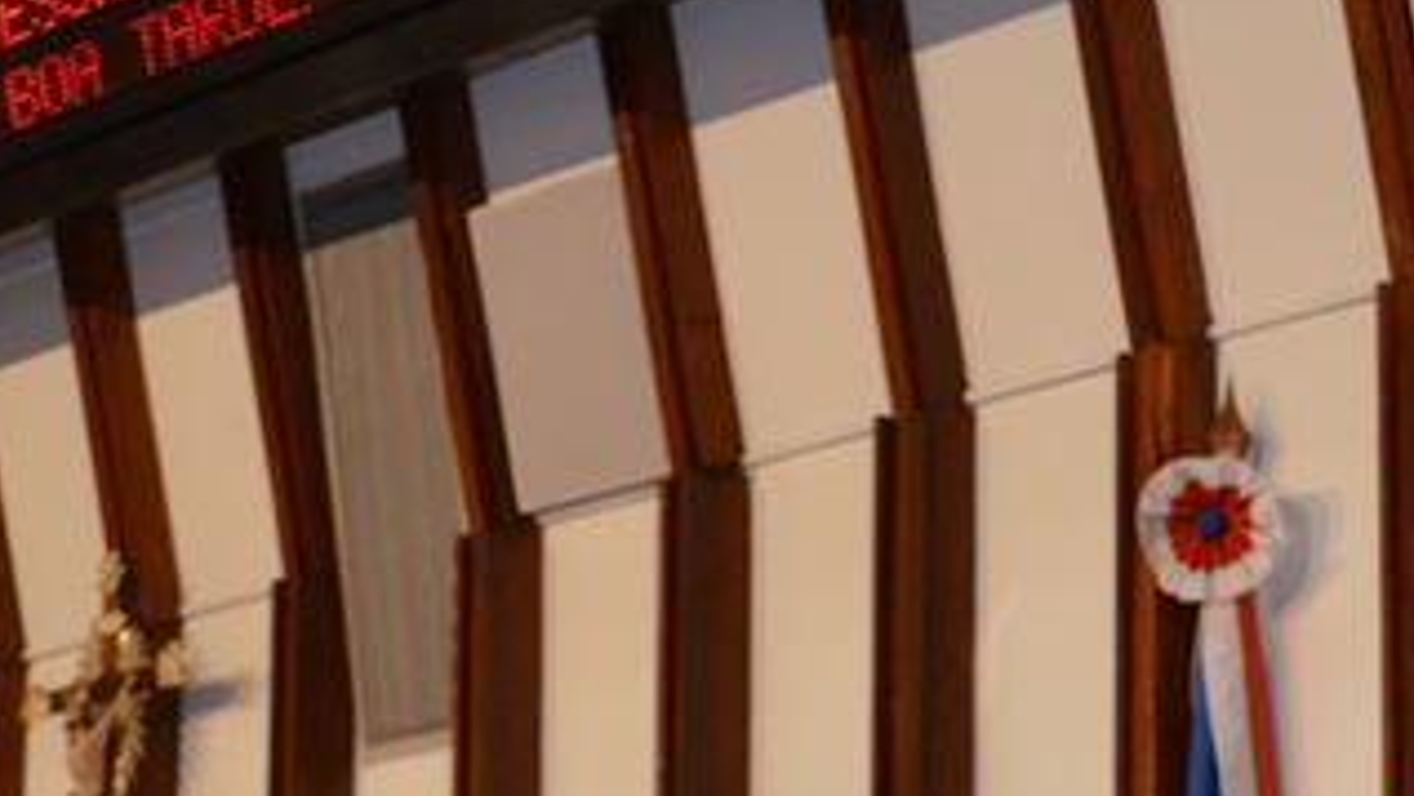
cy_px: 974
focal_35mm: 126
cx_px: 731
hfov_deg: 17.0
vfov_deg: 9.5
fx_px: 4733
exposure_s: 1/60
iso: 1800
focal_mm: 35
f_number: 5
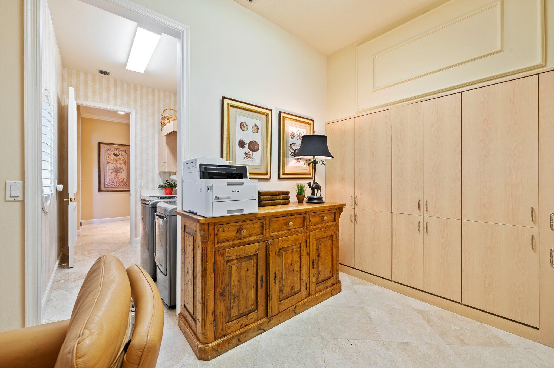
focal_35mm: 14
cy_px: 184
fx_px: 215
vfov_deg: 81.1
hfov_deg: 104.3
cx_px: 277
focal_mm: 14
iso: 200
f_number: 8
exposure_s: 1/1.25
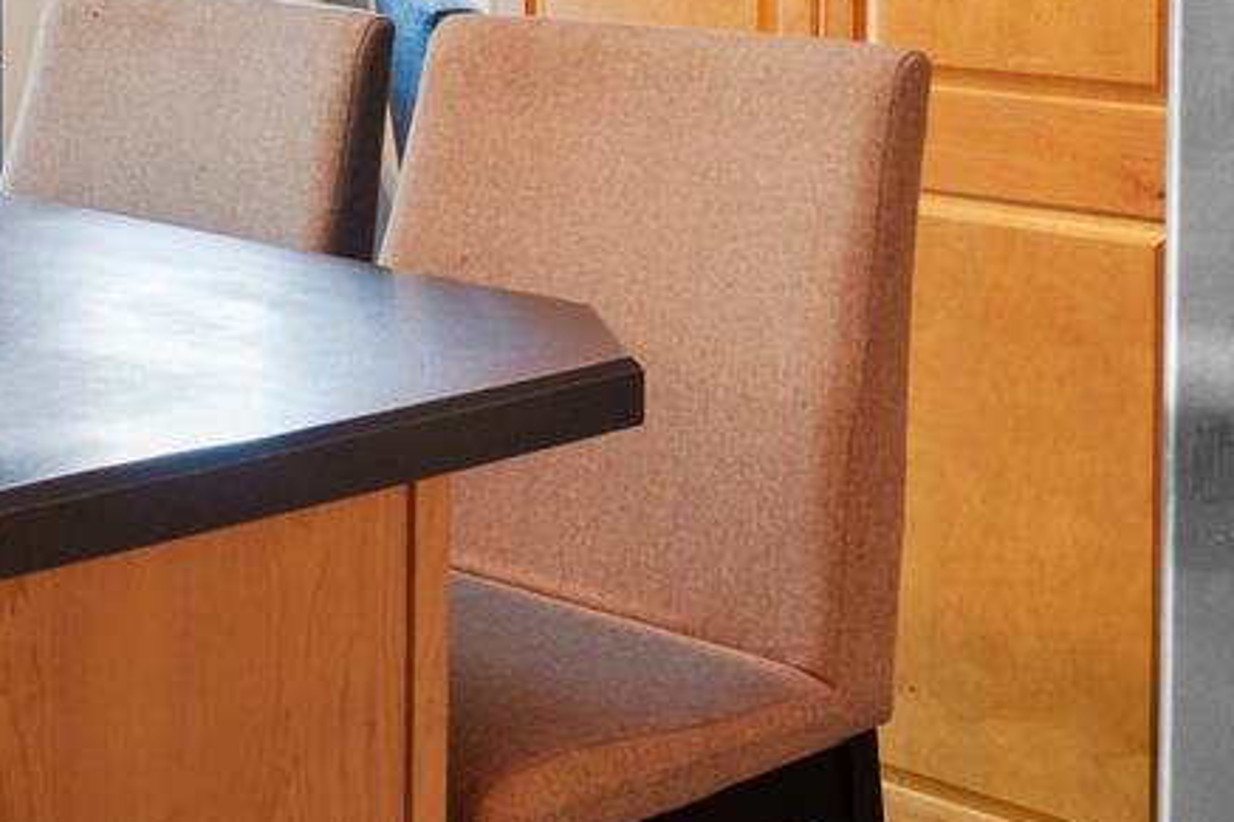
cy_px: -171
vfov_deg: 17.3
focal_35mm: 75
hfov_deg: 23.9
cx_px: -347
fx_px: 2570
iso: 320
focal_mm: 16
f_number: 8
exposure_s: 1.3
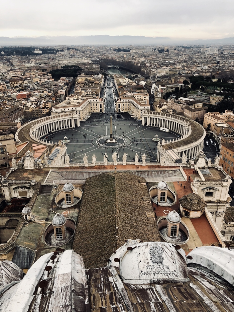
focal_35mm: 28
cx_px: 117
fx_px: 252
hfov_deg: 49.8
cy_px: 156
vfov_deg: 63.4
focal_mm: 3.99
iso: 50
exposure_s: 1/120
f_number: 1.8
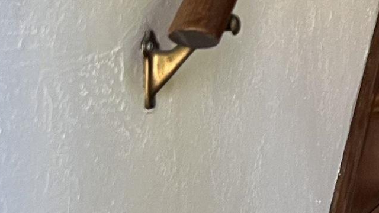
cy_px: -105
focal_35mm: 136
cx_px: 579
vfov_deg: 8.7
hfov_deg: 14.6
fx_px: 1367
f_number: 1.5
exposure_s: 1/87
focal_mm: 5.7
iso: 125
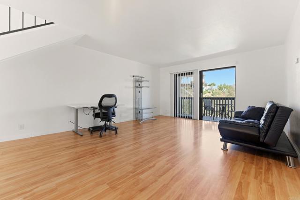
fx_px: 117
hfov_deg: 104.2
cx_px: 150
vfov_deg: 81.2
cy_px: 100
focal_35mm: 14
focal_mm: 14
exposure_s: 1/500
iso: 250
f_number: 6.3
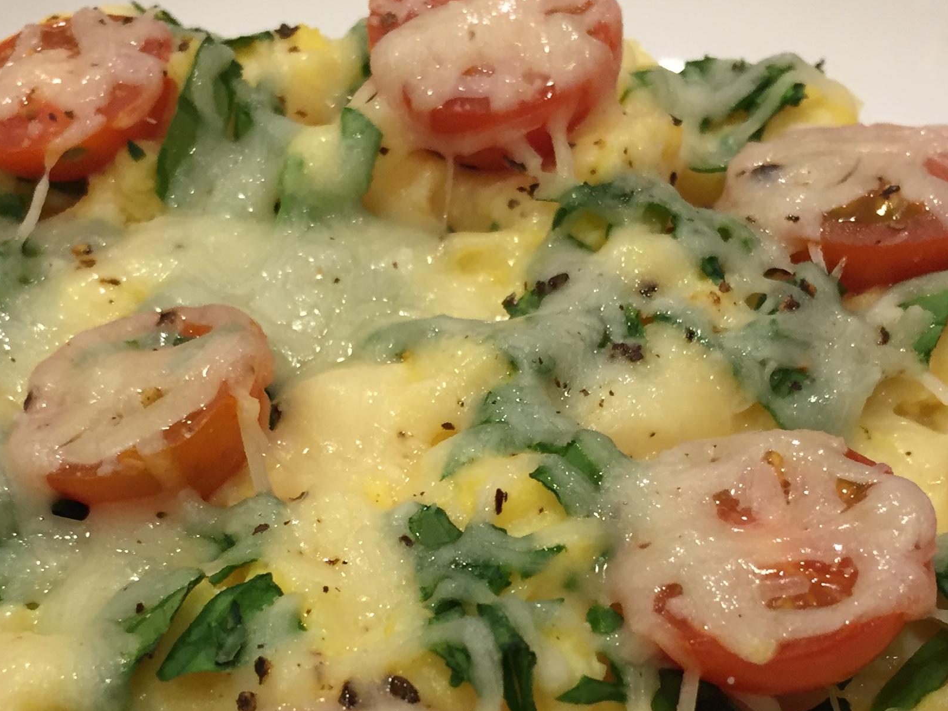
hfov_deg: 32.7
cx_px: 438
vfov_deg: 24.4
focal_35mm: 59
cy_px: 571
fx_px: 1616
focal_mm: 4.15
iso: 80
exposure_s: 1/30
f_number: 2.2
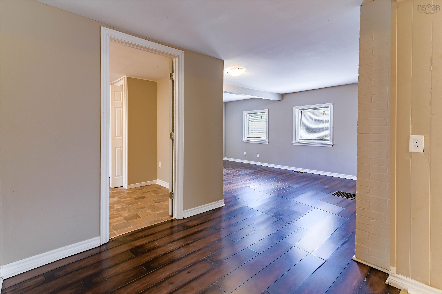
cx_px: 221
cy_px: 147
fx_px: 196
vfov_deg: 73.7
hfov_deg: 96.8
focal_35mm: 16
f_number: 6.3
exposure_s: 1/15
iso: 100
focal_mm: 16
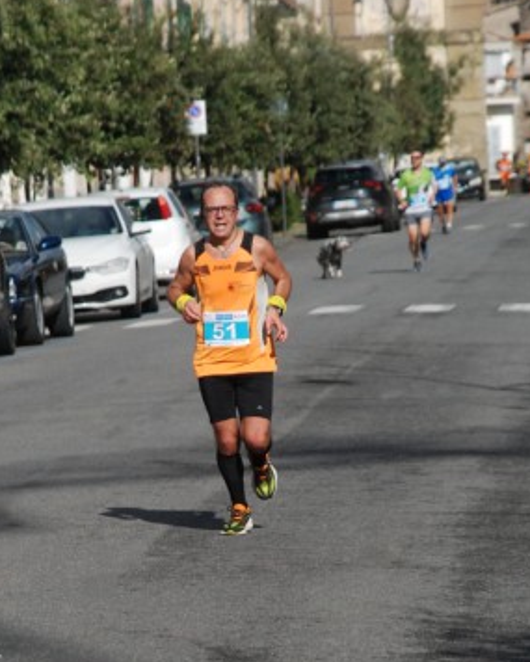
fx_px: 6287
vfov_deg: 6.0
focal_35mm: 321
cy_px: 472
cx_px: 245
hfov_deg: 4.8
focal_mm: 135
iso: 1000
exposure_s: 1/2000
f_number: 8
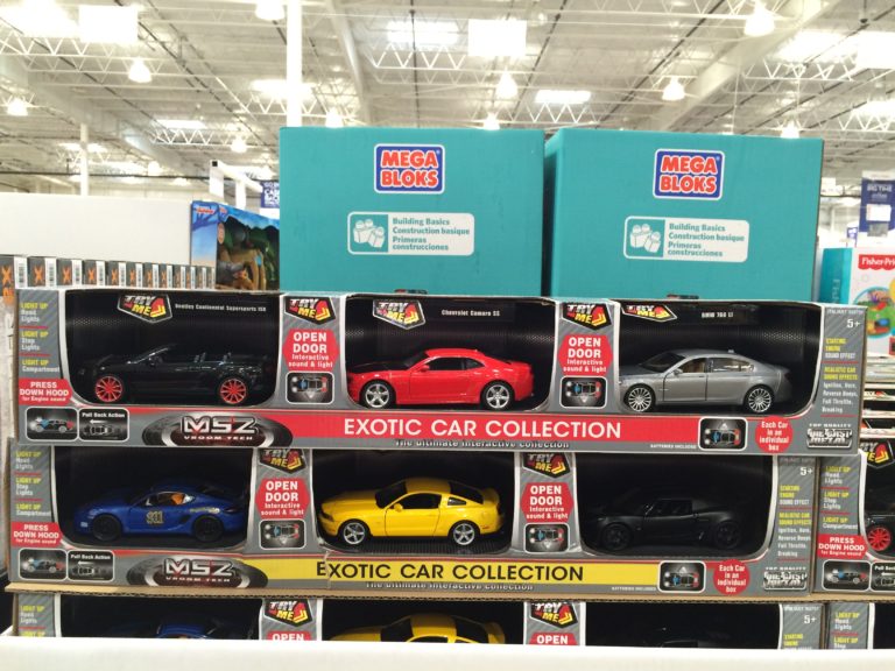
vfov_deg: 48.2
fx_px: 750
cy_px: 336
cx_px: 448
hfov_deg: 61.7
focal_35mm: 29
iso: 160
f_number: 2.2
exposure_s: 1/33
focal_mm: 4.15
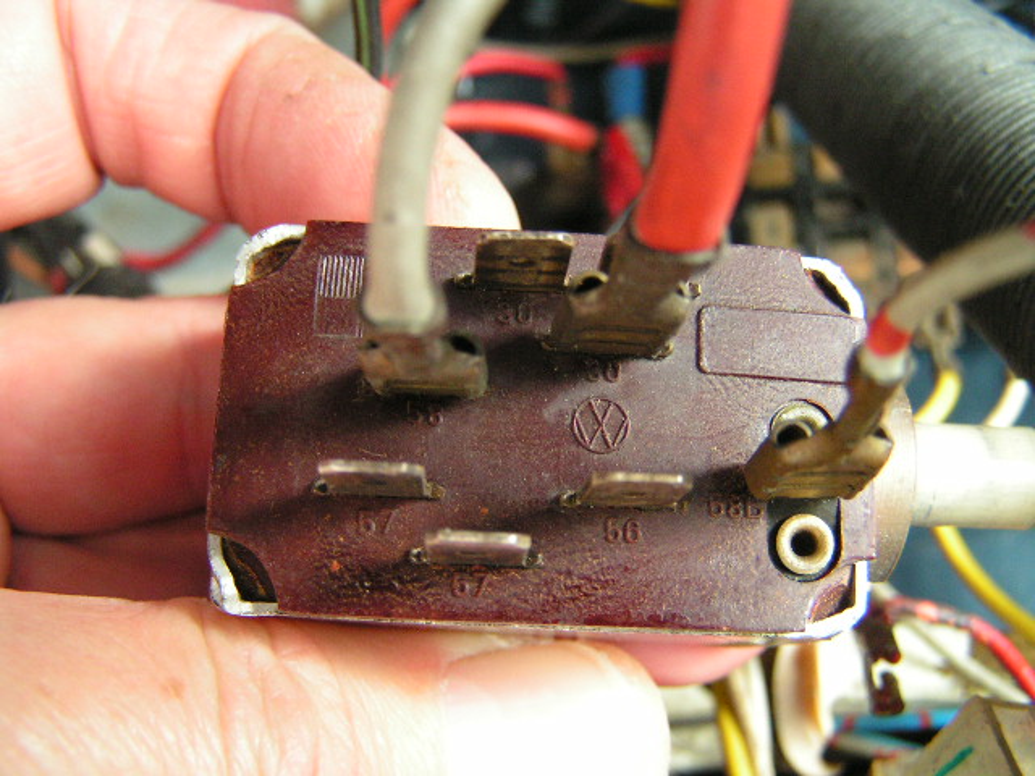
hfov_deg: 49.0
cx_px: 518
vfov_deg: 37.7
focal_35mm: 38
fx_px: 1136
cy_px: 388
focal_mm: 6.3
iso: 200
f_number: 2.8
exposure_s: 1/25
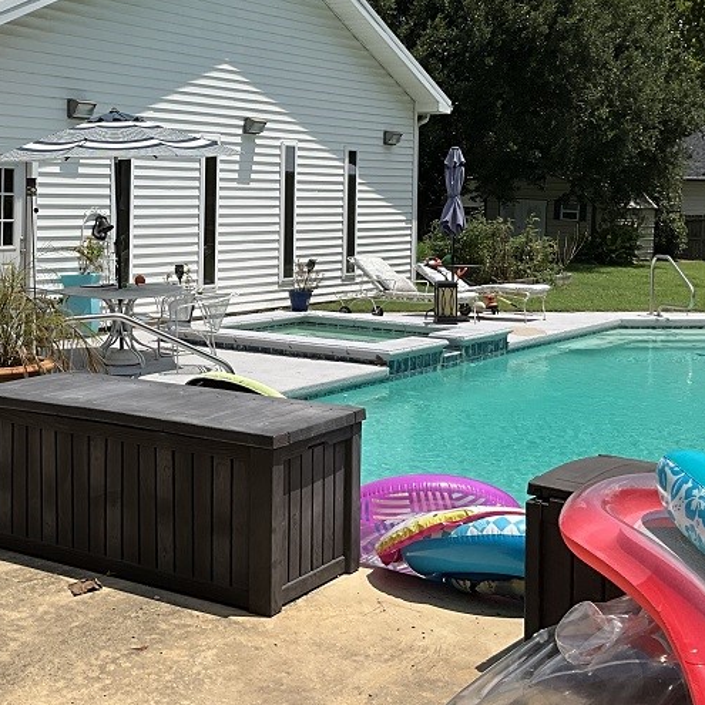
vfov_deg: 31.9
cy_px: 226
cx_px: 178
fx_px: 1221
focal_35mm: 53
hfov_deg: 31.6
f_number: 1.8
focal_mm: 3
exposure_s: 1/3788
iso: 25
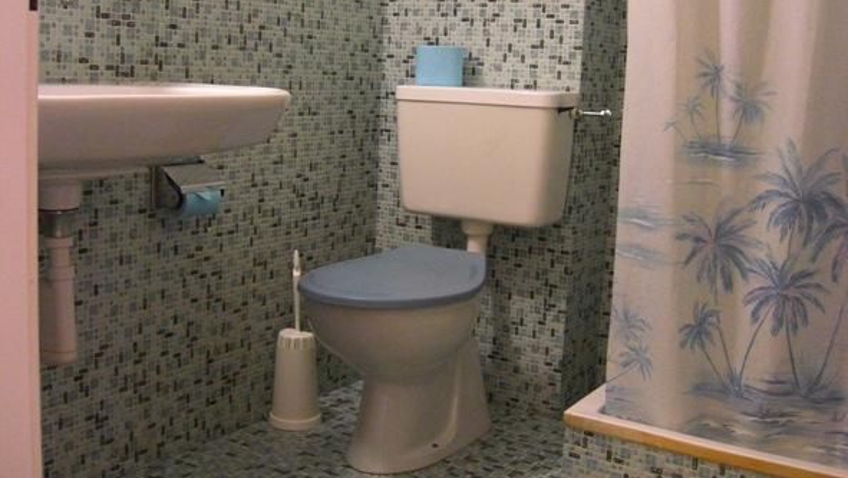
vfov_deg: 28.3
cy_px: 181
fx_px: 945
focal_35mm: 42
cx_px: 429
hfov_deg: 48.3
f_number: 2.8
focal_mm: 7.9
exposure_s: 1/30
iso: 800
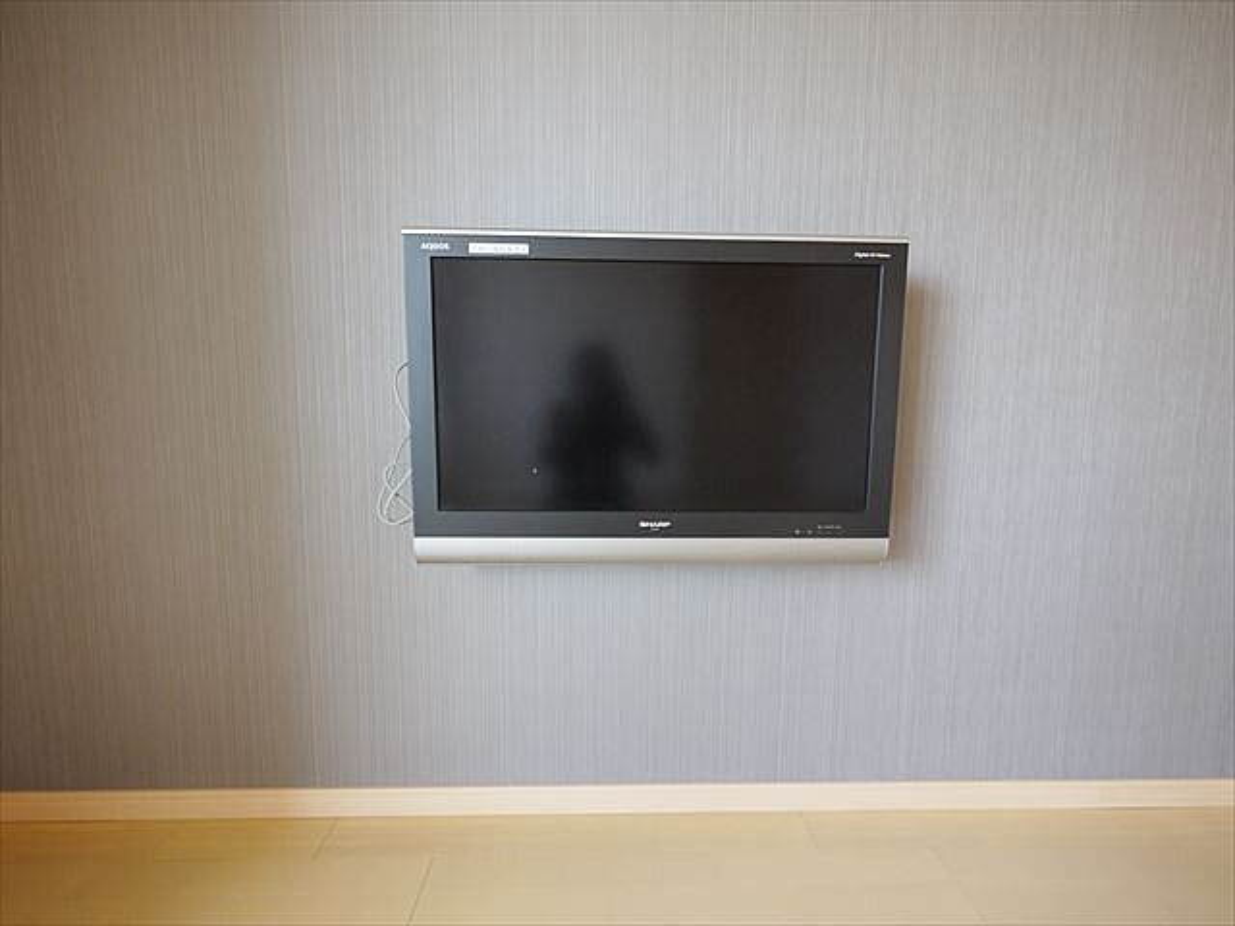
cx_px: 618
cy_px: 463
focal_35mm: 16
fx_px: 571
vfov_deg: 78.1
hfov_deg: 94.5
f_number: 4
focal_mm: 8
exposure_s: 1/40
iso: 400
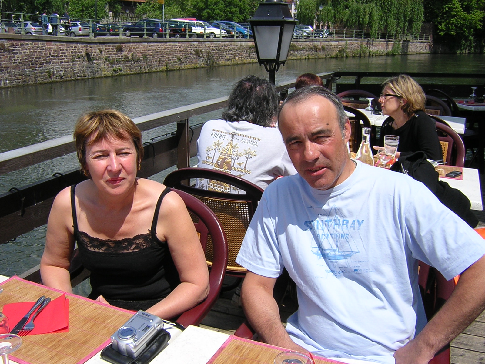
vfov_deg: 39.7
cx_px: 242
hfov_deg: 51.4
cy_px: 182
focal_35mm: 36
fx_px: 504
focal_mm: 4.7
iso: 100
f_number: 5.2
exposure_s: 1/455
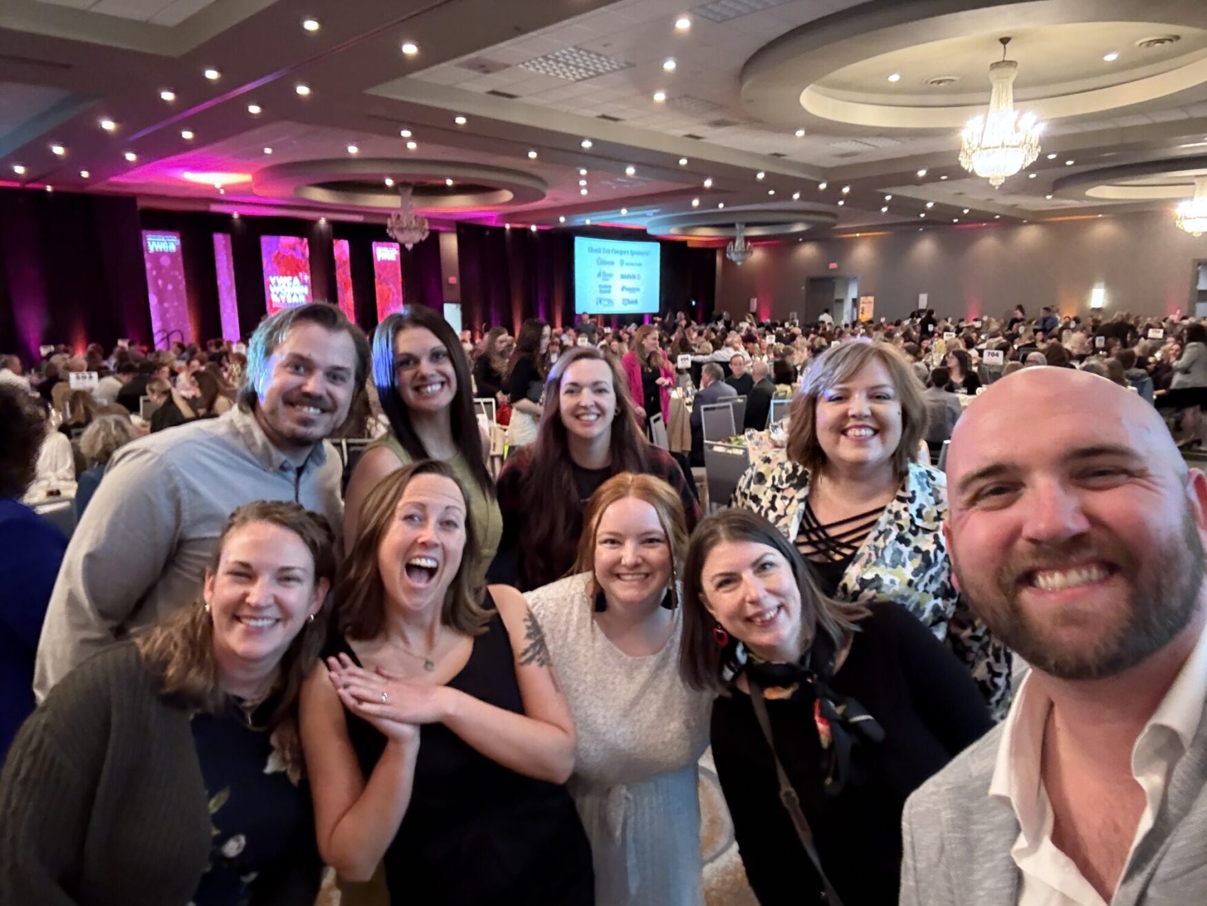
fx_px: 802
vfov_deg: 58.9
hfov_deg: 73.9
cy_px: 453
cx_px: 604
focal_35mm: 23
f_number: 1.9
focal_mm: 2.69
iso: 500
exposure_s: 1/17
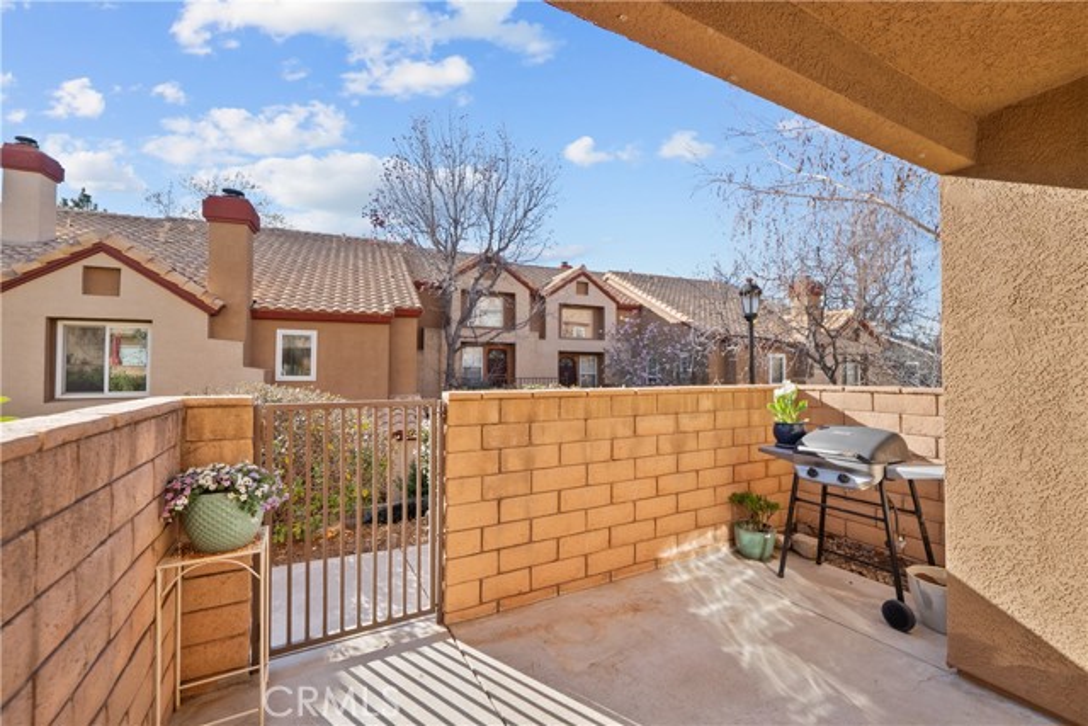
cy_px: 363
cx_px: 544
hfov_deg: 104.2
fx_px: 423
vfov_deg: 81.2
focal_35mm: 14
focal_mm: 14
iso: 100
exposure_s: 1/40
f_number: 9
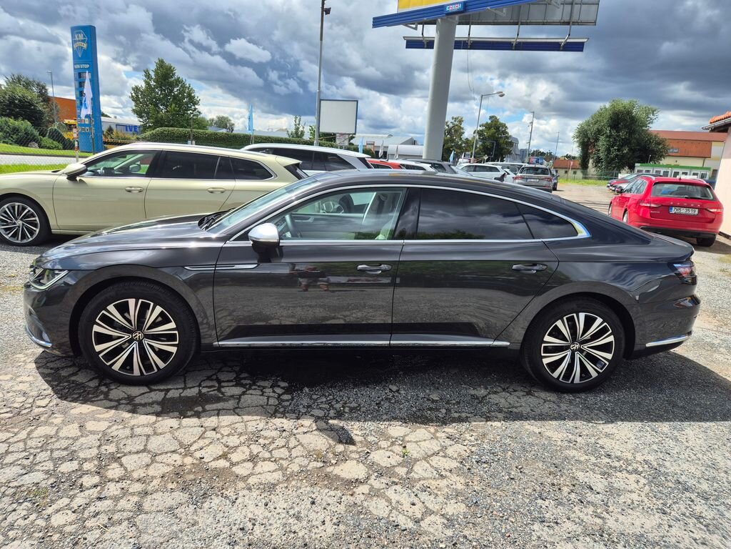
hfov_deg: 73.9
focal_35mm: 23
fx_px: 486
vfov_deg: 58.9
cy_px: 274
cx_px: 366
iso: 25
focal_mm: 5.4
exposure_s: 1/1272
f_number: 1.8
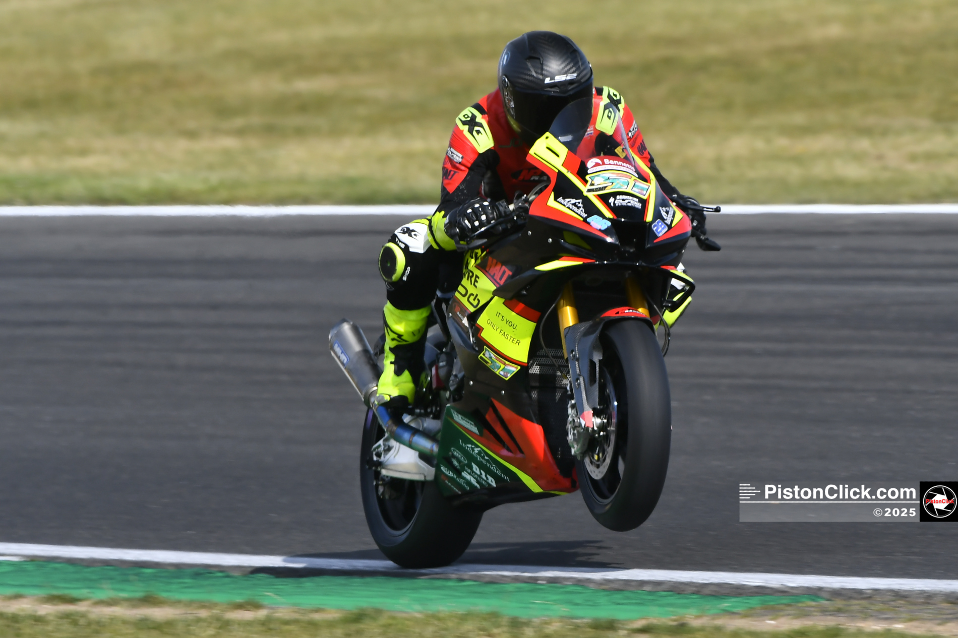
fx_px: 17559
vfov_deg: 2.1
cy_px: 319
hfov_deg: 3.1
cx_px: 479
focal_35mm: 660
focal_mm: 440
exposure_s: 1/640
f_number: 7.1
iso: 280
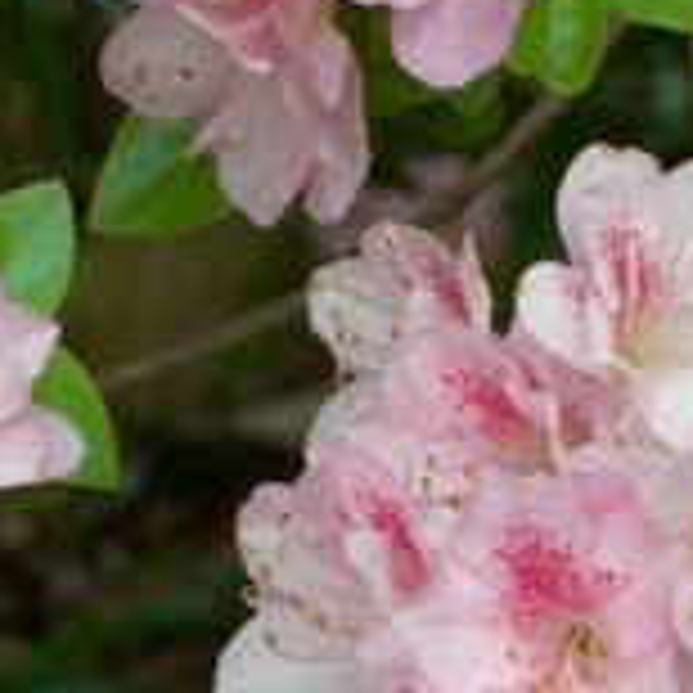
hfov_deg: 8.9
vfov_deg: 8.9
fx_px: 4462
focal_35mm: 197
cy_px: 486
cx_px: 572
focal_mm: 19.4
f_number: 4.8
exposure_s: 1/100
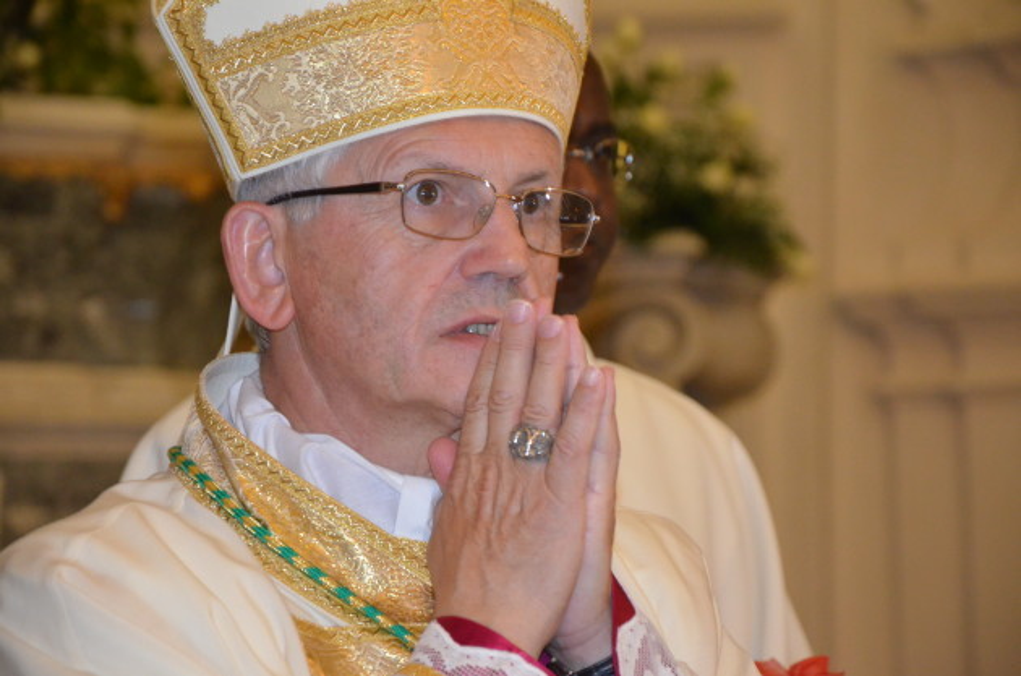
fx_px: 4457
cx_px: 510
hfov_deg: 13.1
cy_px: 338
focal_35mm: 158
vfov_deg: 8.7
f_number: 5.6
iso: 3200
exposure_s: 1/60
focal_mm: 105
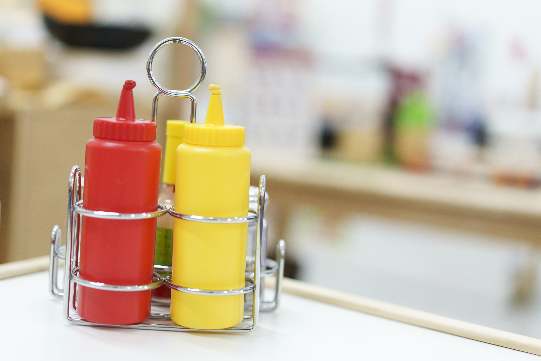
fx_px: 827
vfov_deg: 24.7
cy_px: 180
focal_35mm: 55
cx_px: 270
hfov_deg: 36.2
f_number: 2
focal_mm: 55
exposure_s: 1/60
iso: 250
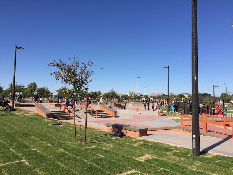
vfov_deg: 48.2
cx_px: 116
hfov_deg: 61.7
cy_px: 88
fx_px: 195
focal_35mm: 29
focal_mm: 4.15
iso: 32
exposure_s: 1/2825
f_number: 2.2
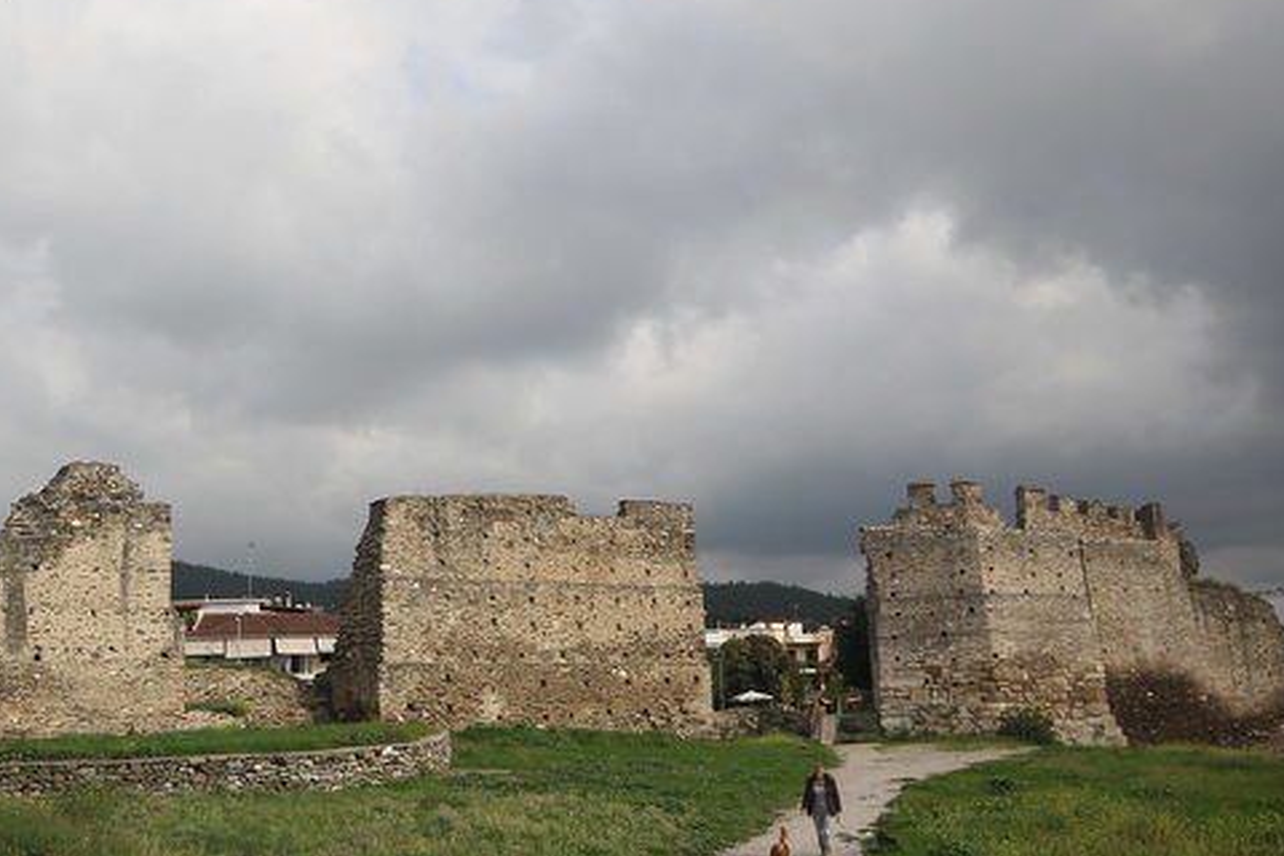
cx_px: 514
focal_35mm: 40
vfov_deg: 33.4
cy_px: 452
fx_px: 1427
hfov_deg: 48.2
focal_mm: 20
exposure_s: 1/125
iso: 100
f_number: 11
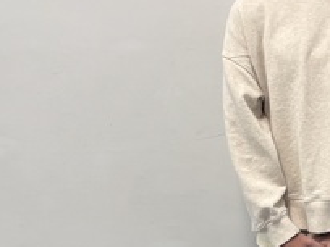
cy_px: 210
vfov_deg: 14.4
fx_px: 972
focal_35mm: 102
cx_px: 438
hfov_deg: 17.9
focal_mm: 5.96
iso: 100
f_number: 1.6
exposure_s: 1/120
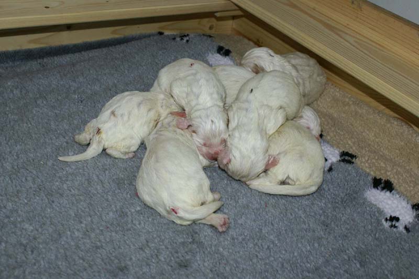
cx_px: 210
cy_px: 140
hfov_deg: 37.9
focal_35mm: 52
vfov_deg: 25.7
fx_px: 611
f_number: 5.6
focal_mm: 35
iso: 400
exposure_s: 1/60
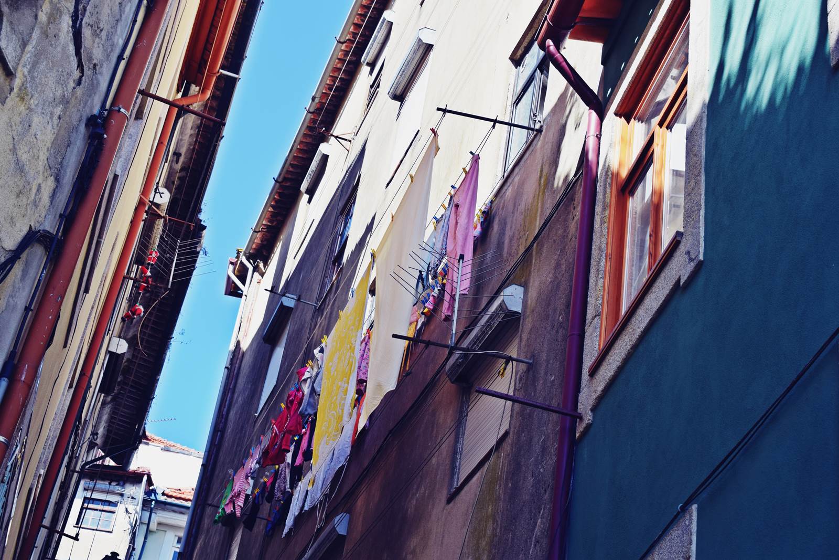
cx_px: 420
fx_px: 1398
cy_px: 280
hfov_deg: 33.4
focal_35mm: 60
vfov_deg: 22.6
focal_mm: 40
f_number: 8
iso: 200
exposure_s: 1/250
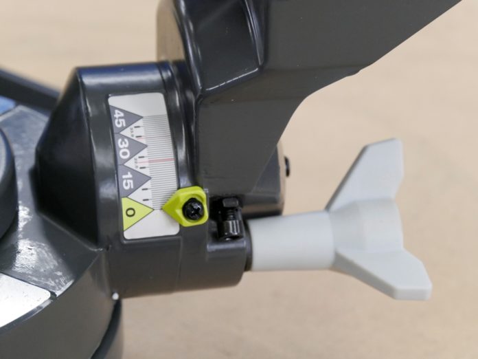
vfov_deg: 13.5
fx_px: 1519
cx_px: 239
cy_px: 180
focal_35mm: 110
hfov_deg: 17.9
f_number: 5.1
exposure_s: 1/125
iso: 2000
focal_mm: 55
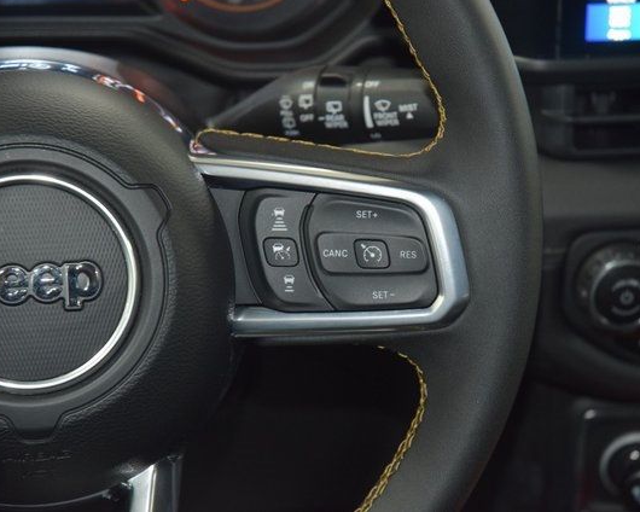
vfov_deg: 13.0
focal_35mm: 119
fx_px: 2254
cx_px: 372
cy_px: 255
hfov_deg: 16.2
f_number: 4.5
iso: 2000
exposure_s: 1/20
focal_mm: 70
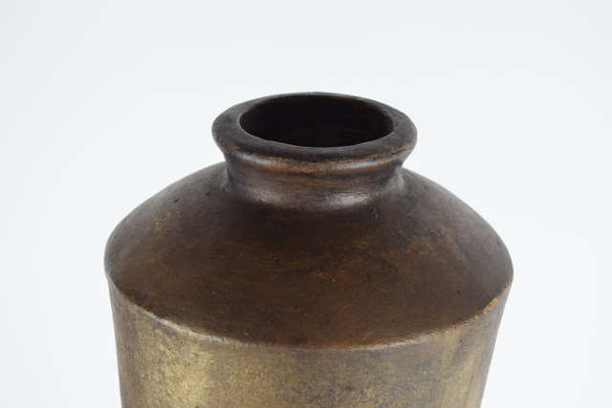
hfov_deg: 24.6
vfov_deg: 16.6
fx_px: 1403
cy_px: 204
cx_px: 306
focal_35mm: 82
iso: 800
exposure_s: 1/125
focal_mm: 55
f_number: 8
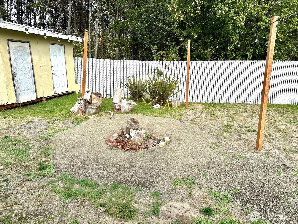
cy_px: 112
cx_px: 149
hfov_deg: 71.6
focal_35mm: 24
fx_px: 207
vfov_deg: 56.8
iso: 80
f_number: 1.78
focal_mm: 6.86
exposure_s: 1/2203
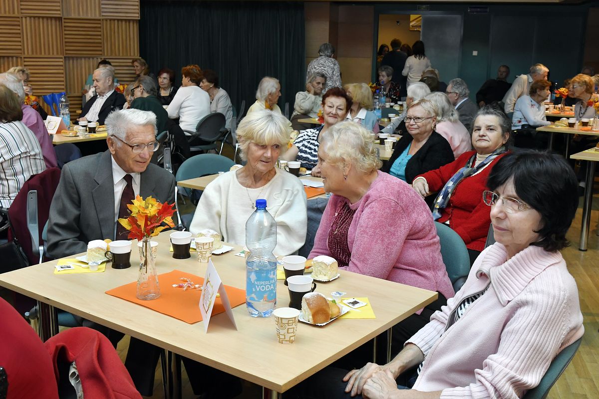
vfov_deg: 33.0
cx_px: 300
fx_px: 674
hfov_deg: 47.9
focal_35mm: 40
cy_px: 200
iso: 1600
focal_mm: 27
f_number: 6.3
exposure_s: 1/125
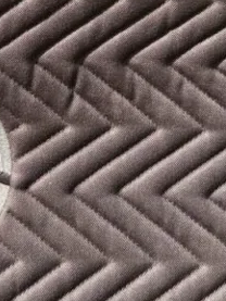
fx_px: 870
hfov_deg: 14.7
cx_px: 32
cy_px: -45
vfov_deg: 18.7
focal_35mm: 100
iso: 50
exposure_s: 1/965
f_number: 1.5
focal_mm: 5.7
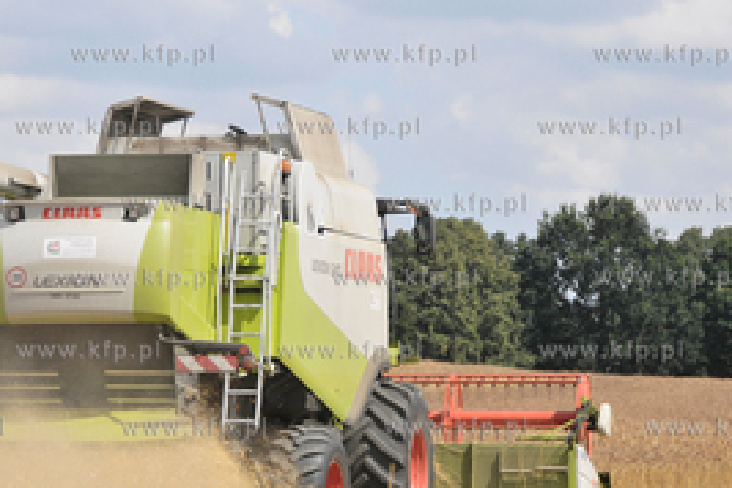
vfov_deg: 5.8
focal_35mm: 236
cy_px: 239
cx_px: 291
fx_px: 4793
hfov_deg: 8.7
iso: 400
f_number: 5.6
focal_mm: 105
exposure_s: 1/2000
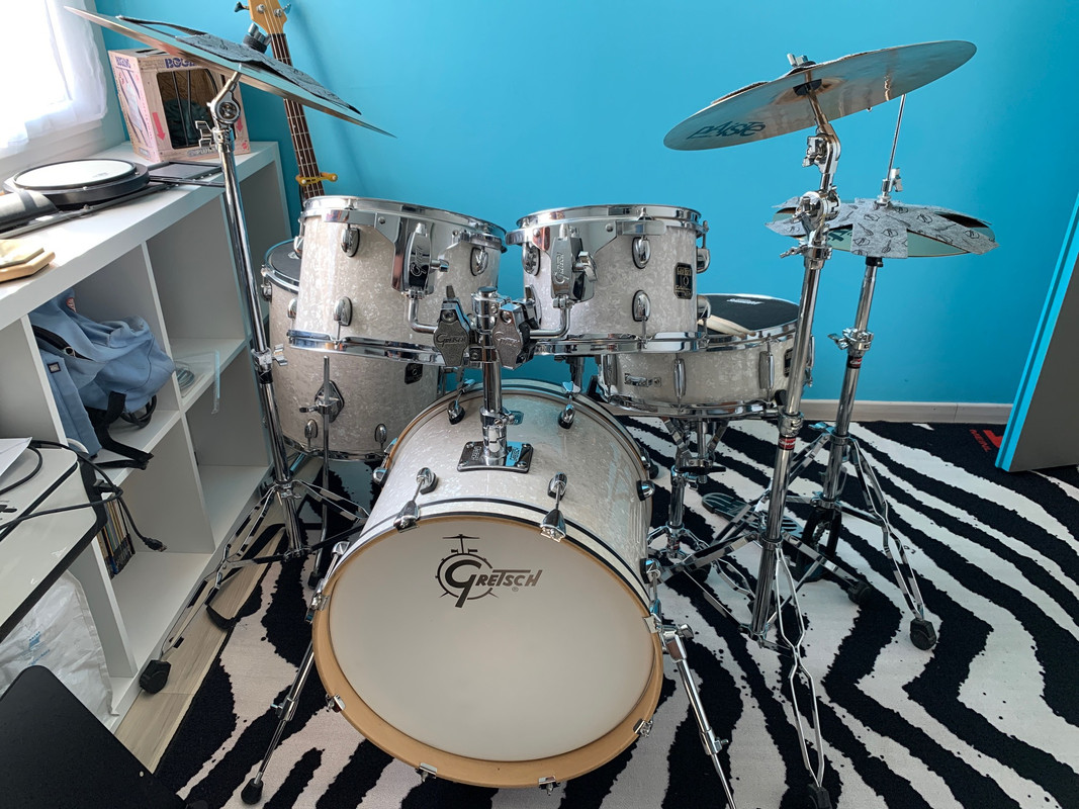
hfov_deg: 67.3
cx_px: 540
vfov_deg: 53.1
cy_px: 404
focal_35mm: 26
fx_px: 810
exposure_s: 1/116
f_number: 1.8
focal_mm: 4.25
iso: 100
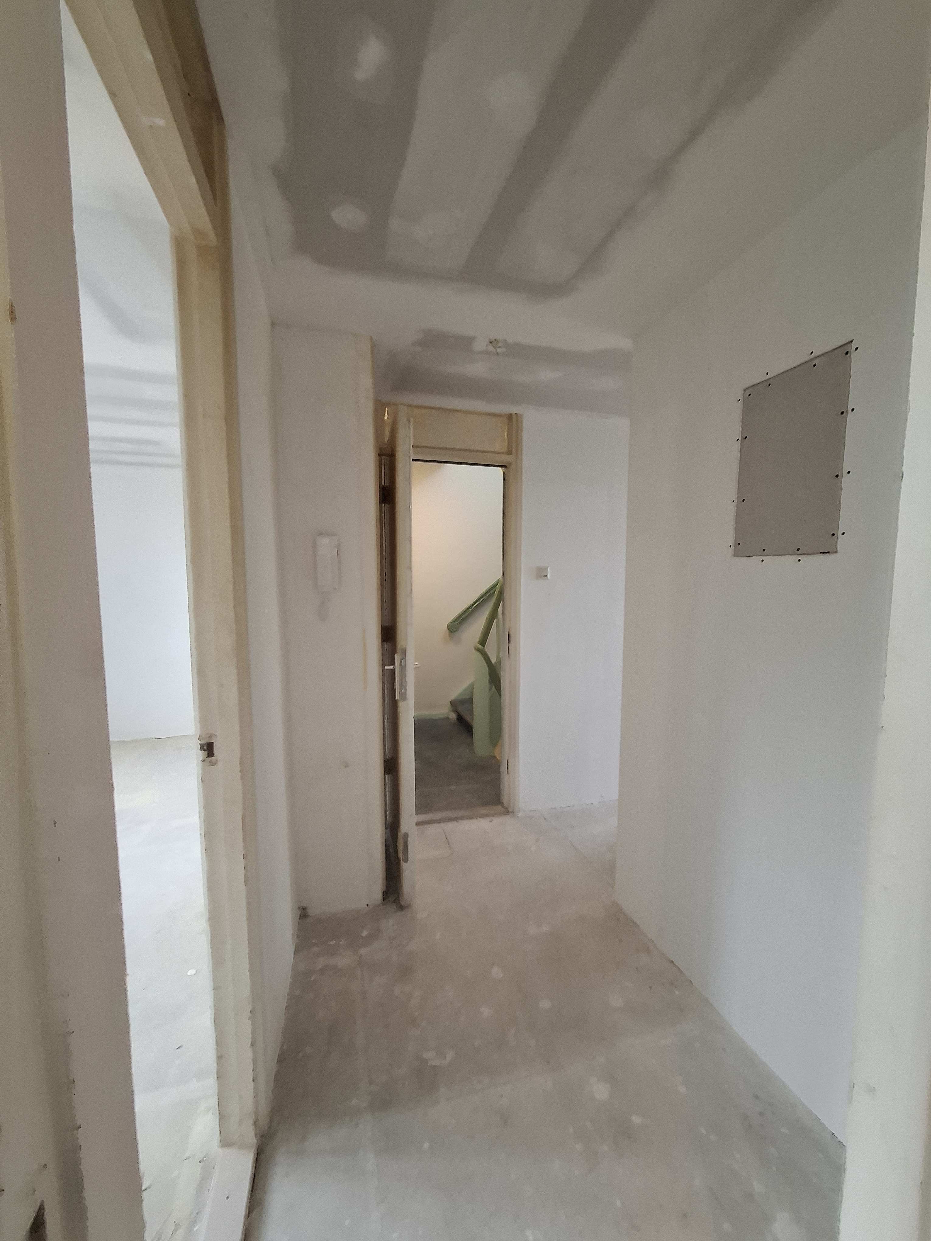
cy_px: 620
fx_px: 466
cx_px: 466
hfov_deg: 89.9
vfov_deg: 106.2
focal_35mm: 13
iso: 250
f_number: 2.2
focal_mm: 1.74
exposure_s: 1/25
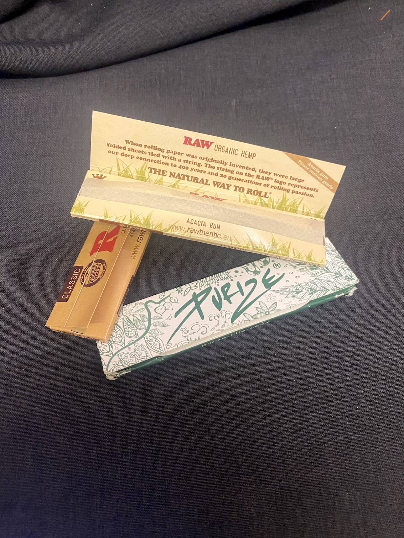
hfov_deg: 53.1
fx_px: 405
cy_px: 269
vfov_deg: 67.3
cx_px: 202
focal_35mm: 26
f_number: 1.8
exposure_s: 1/51
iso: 250
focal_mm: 4.25
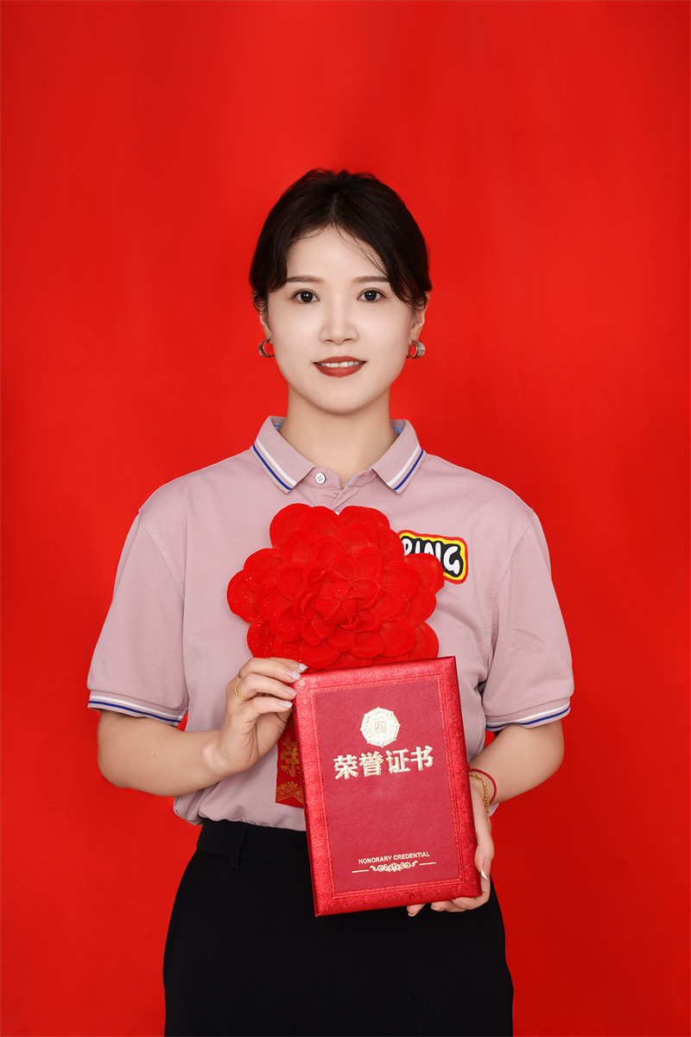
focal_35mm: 105
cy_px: 518
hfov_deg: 13.0
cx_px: 346
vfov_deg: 19.5
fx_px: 3023
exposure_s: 1/160
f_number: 11
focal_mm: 105
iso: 100
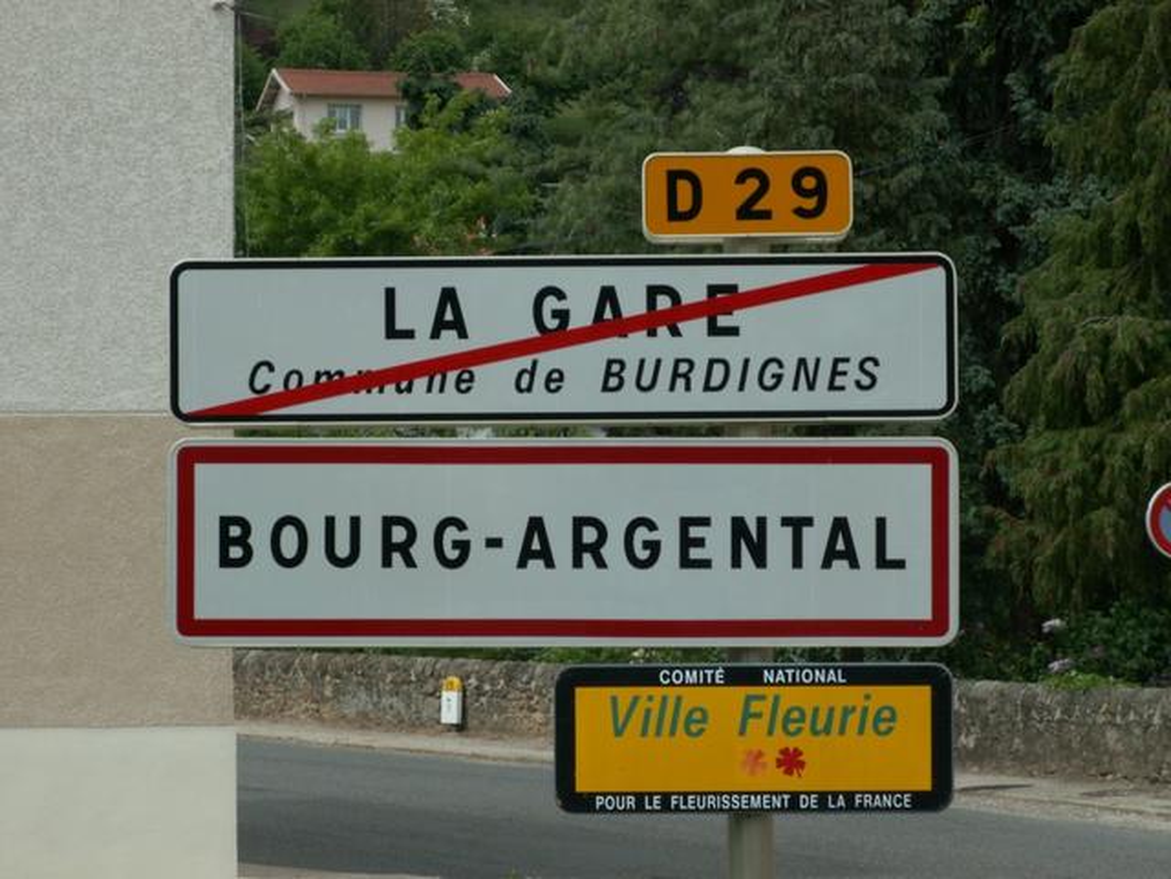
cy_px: 440
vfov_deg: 10.6
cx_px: 586
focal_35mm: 140
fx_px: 4736
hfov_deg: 14.1
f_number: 8
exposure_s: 1/160
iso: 50
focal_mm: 22.86
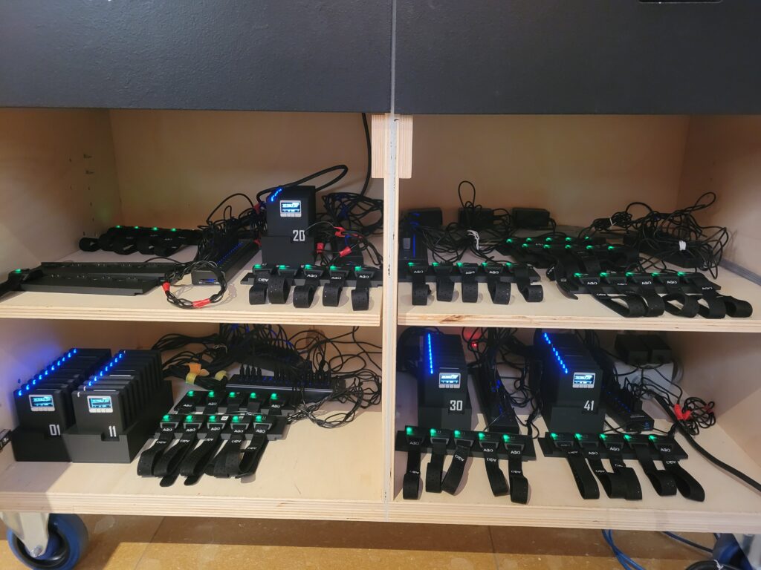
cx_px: 380
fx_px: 572
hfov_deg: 67.3
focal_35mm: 26
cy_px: 285
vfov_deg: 53.1
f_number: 1.8
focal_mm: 5.4
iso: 640
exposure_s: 1/40
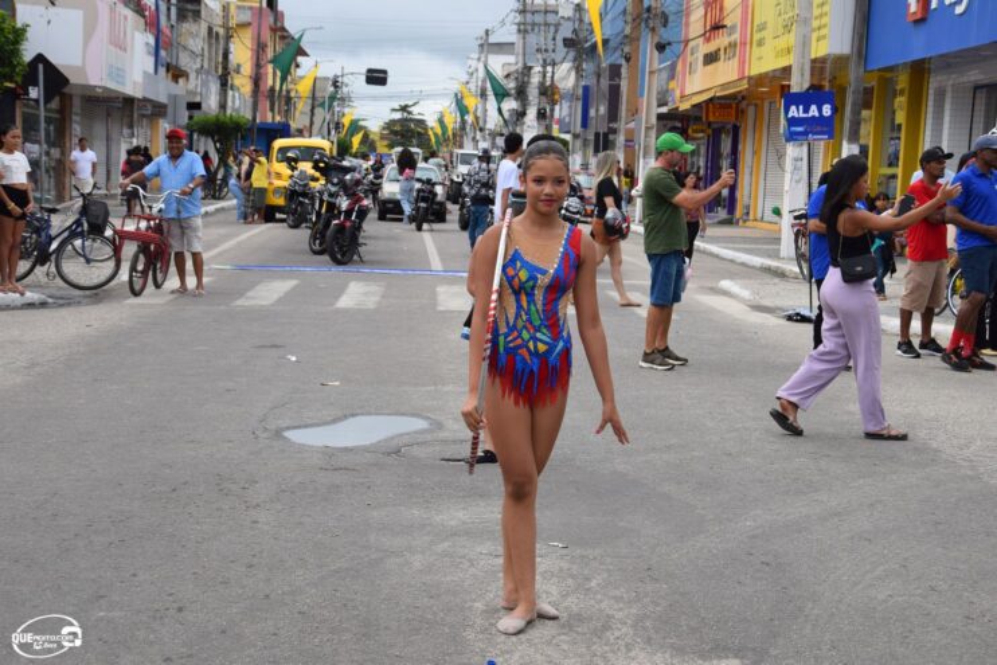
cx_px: 498
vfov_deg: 18.9
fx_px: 1994
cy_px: 332
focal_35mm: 72
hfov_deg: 28.1
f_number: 9
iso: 200
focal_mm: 48
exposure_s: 1/320
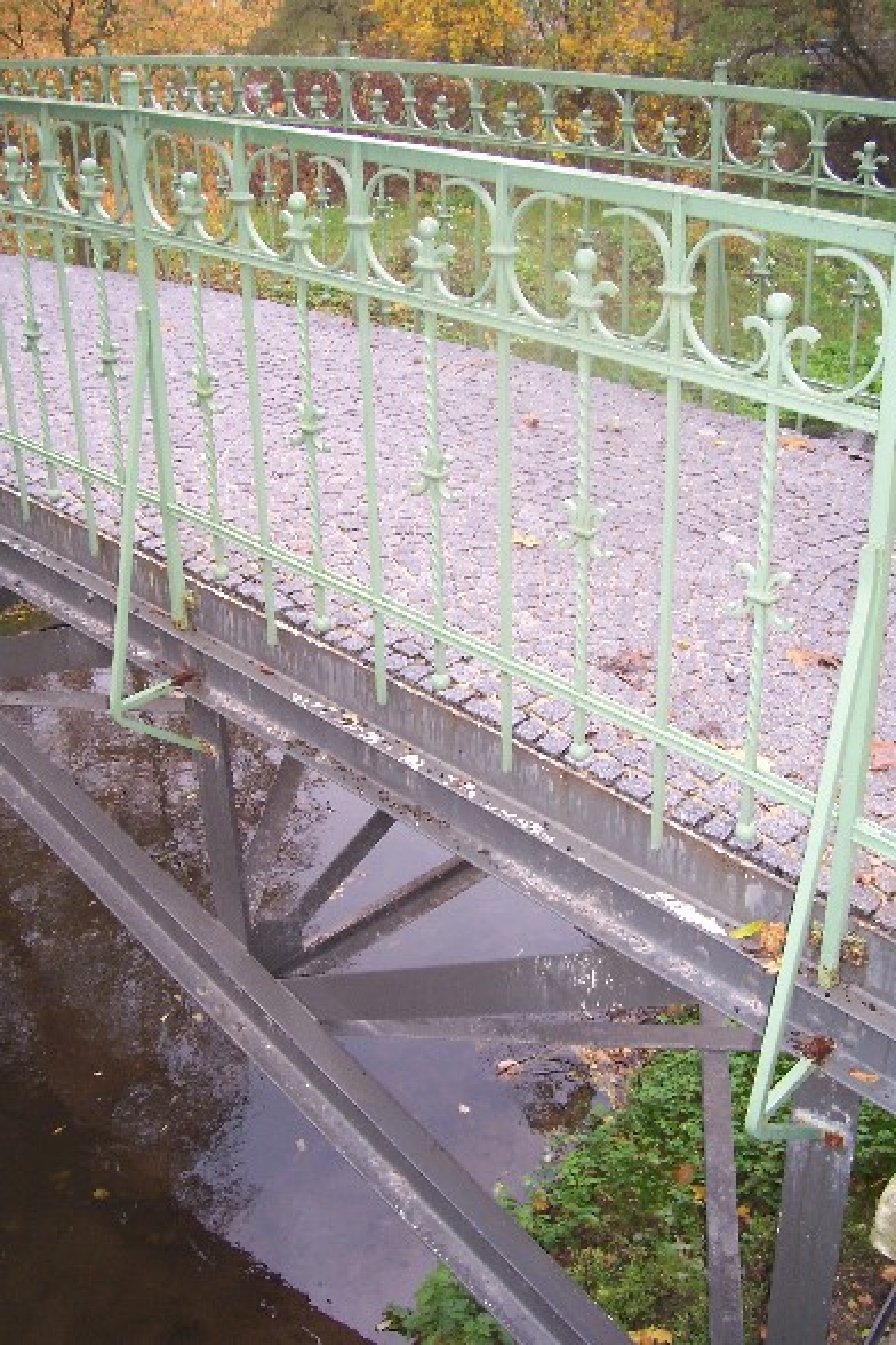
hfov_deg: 38.9
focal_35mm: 34
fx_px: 1269
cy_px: 672
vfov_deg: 55.8
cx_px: 448
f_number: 2.7
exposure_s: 1/90
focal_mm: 5.6
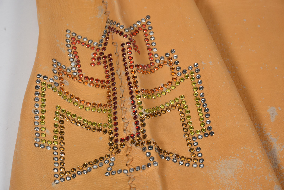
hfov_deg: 16.1
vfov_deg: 10.8
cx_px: 142
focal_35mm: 128
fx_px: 1007
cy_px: 95
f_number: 10
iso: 200
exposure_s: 1/125
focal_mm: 85
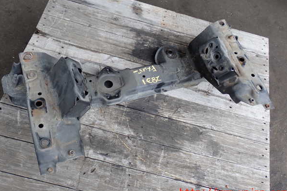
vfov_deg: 33.4
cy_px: 90
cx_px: 144
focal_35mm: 40
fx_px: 319
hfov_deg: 48.5
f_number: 3.5
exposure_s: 1/125
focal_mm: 6.83
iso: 100
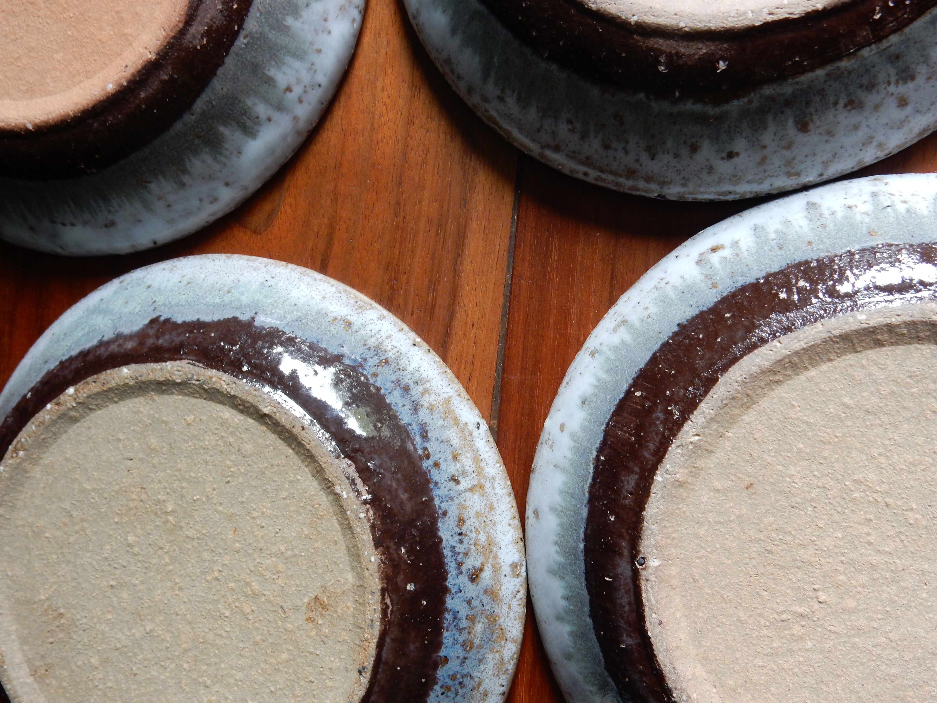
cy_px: 352
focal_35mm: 30
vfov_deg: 46.8
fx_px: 812
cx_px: 468
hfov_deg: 60.0
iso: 220
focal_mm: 5.4
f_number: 4
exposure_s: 1/30
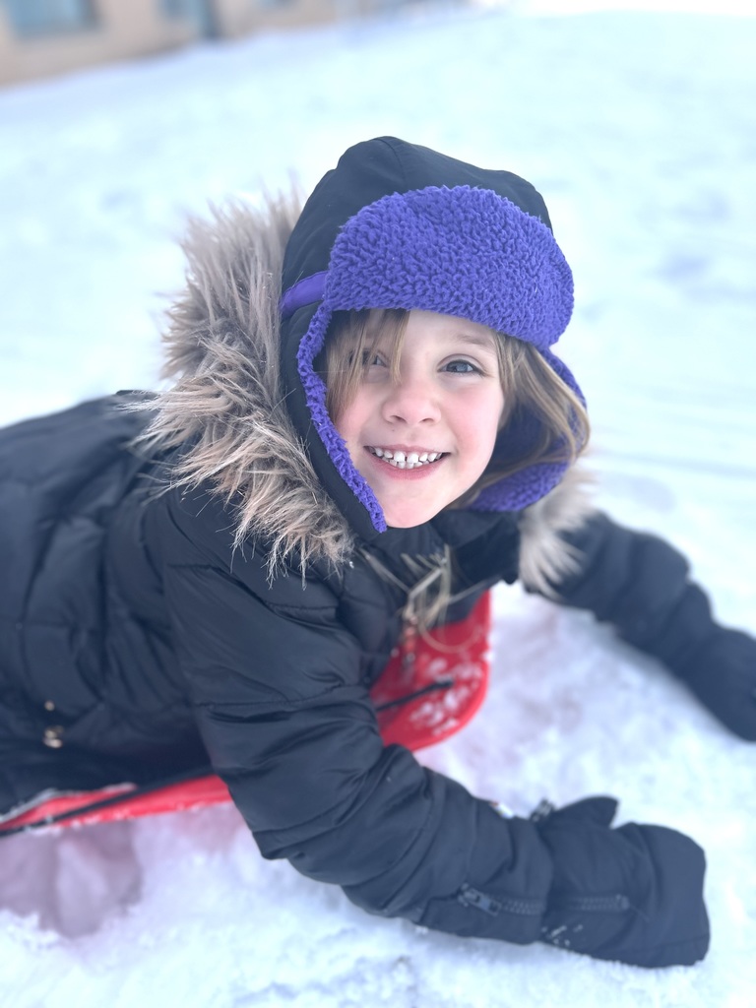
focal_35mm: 26
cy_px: 504
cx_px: 378
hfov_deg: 53.1
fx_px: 757
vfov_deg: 67.3
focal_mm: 5.7
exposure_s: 1/1621
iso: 50
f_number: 1.5
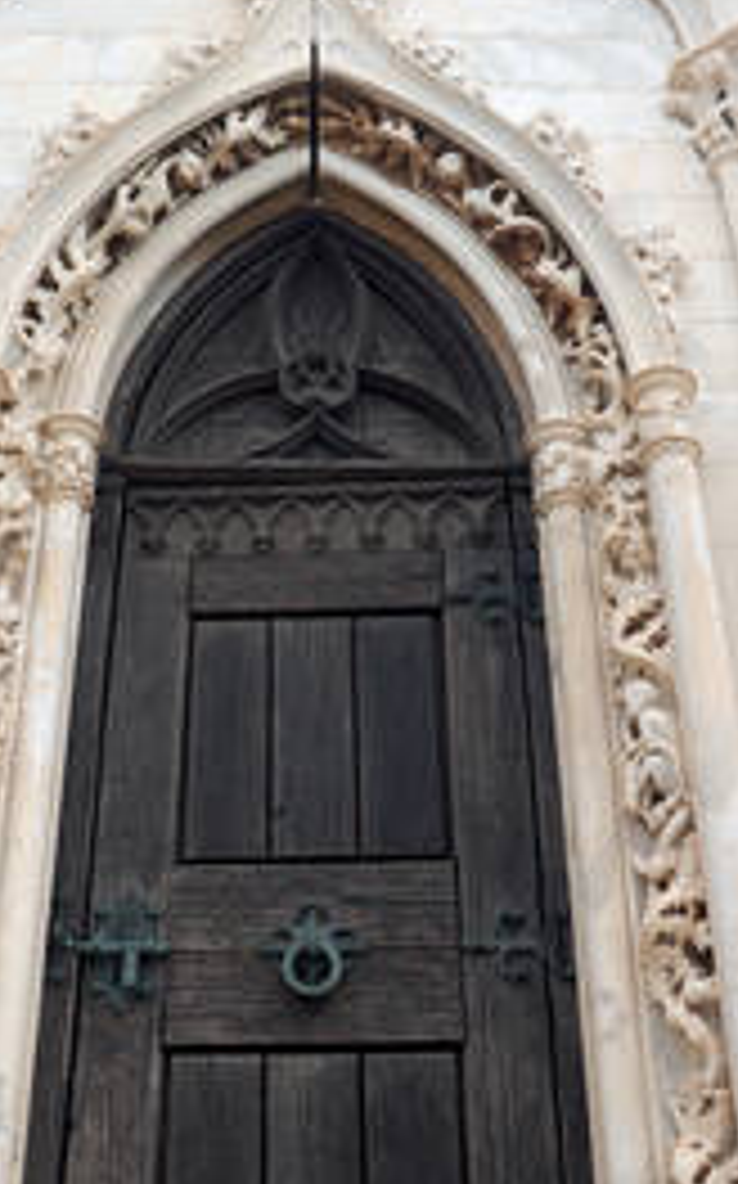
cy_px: 410
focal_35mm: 47
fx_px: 1515
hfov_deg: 27.3
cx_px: 304
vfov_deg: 42.2
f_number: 8
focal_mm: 18
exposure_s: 1/60
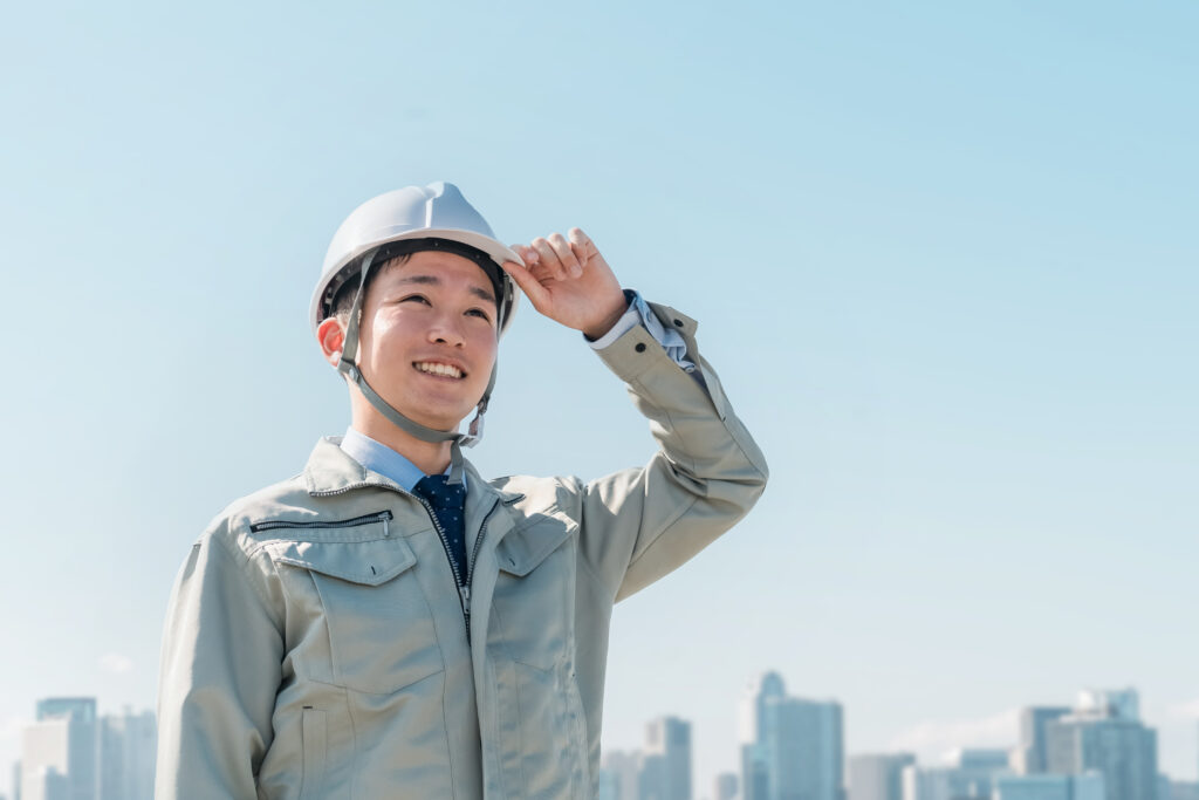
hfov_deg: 28.8
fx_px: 2332
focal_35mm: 70
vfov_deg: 19.5
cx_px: 600
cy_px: 400
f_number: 5.6
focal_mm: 70
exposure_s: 1/500
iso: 100
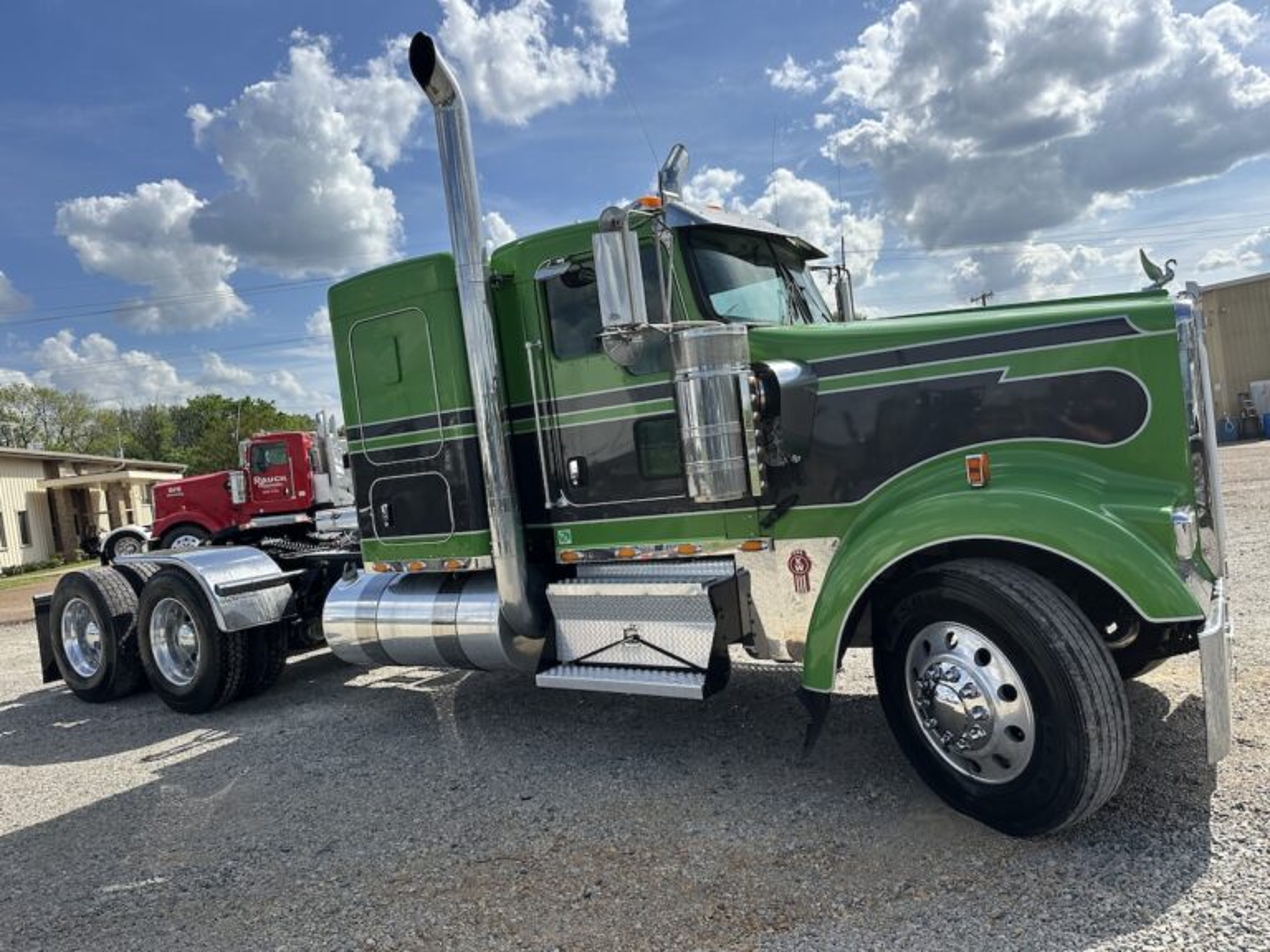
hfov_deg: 71.6
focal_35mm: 24
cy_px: 476
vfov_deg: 56.8
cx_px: 635
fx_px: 881
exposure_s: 1/5848
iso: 80
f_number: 1.78
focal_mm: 6.86
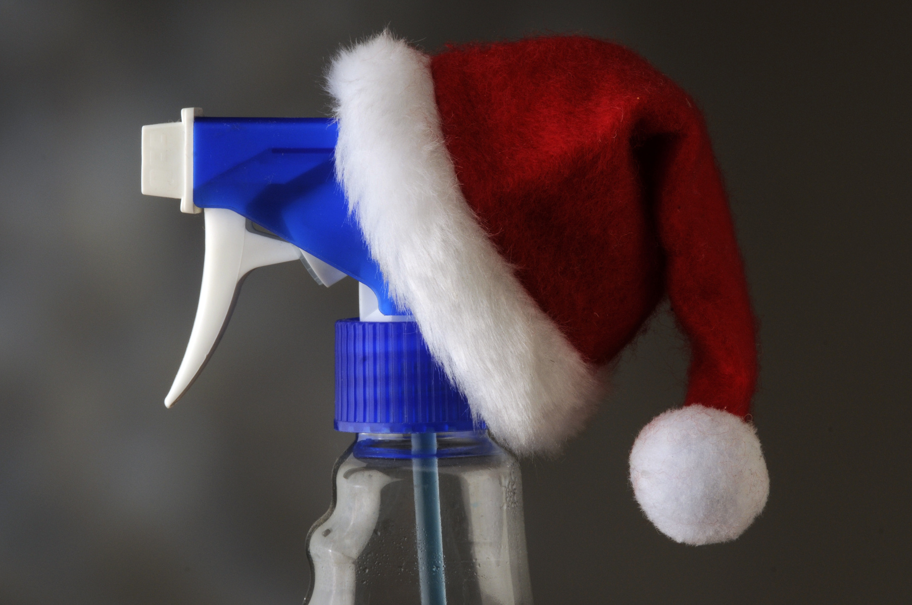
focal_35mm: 175
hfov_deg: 11.8
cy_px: 278
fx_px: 4416
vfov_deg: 7.8
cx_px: 440
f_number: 20
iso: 200
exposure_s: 1/100
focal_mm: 105
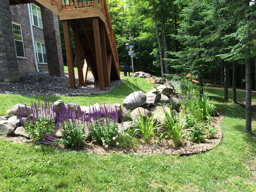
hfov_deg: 61.7
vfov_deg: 48.2
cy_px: 96
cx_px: 128
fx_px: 214
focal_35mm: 29
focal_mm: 4.15
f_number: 2.2
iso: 32
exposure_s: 1/720
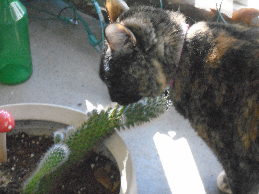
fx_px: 973
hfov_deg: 15.2
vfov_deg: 11.4
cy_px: 97
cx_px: 130
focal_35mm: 130
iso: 800
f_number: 6.4
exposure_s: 1/25
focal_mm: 23
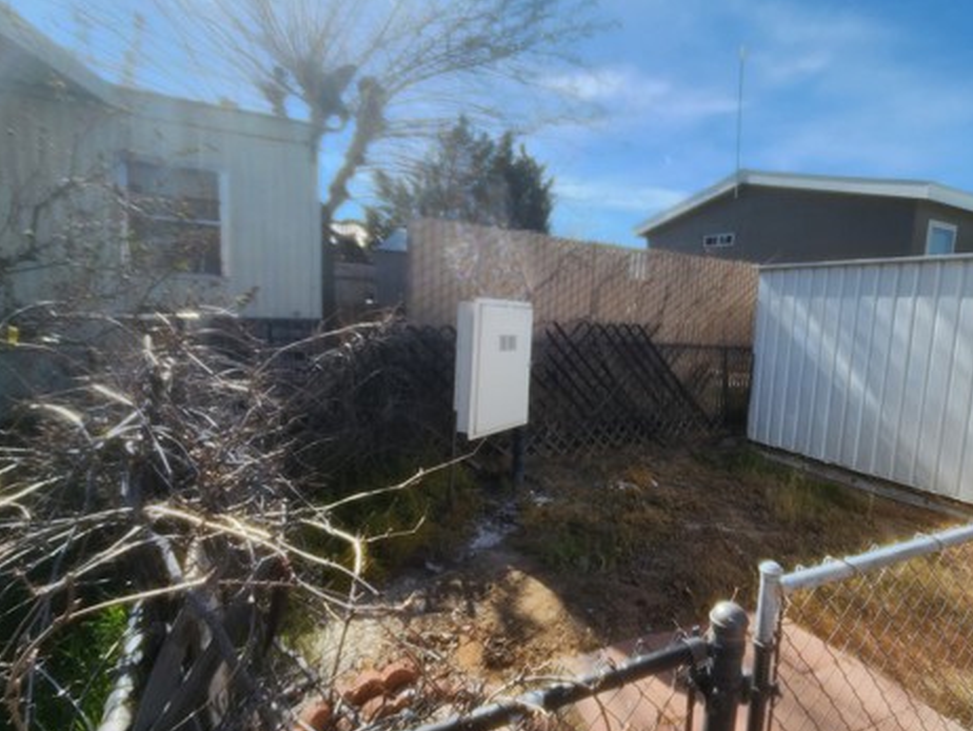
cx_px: 592
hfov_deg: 86.4
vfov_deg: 71.6
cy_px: 388
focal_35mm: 18
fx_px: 506
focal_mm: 2.2
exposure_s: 1/1785
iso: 50
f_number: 2.2
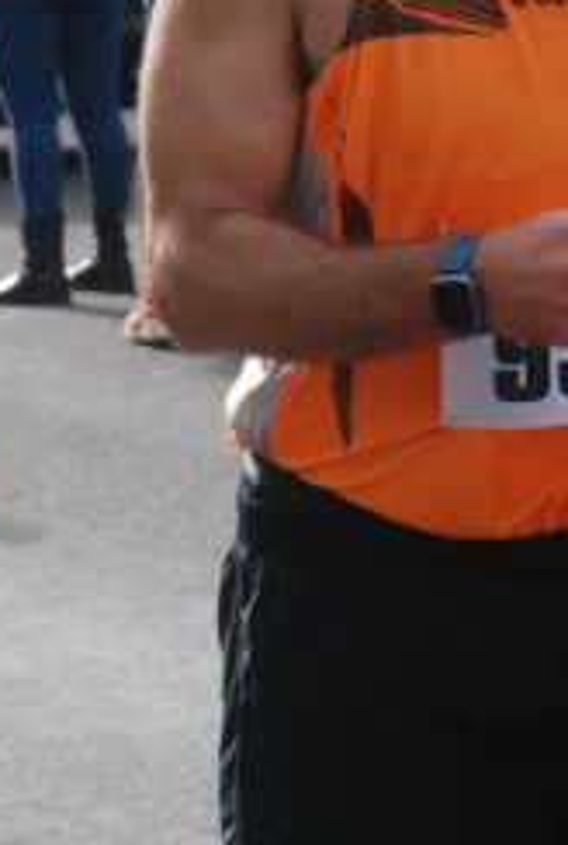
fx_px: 6071
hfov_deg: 5.3
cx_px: 656
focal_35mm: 258
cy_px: 194
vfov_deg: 8.0
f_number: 5.6
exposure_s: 1/1000
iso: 1000
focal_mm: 70
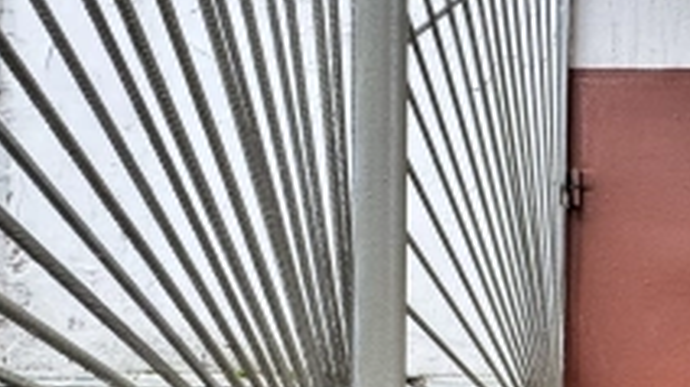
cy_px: 410
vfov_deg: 24.9
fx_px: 823
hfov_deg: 37.6
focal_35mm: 45
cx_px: 768
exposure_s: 1/99
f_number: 2.2
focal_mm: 2.22
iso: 250
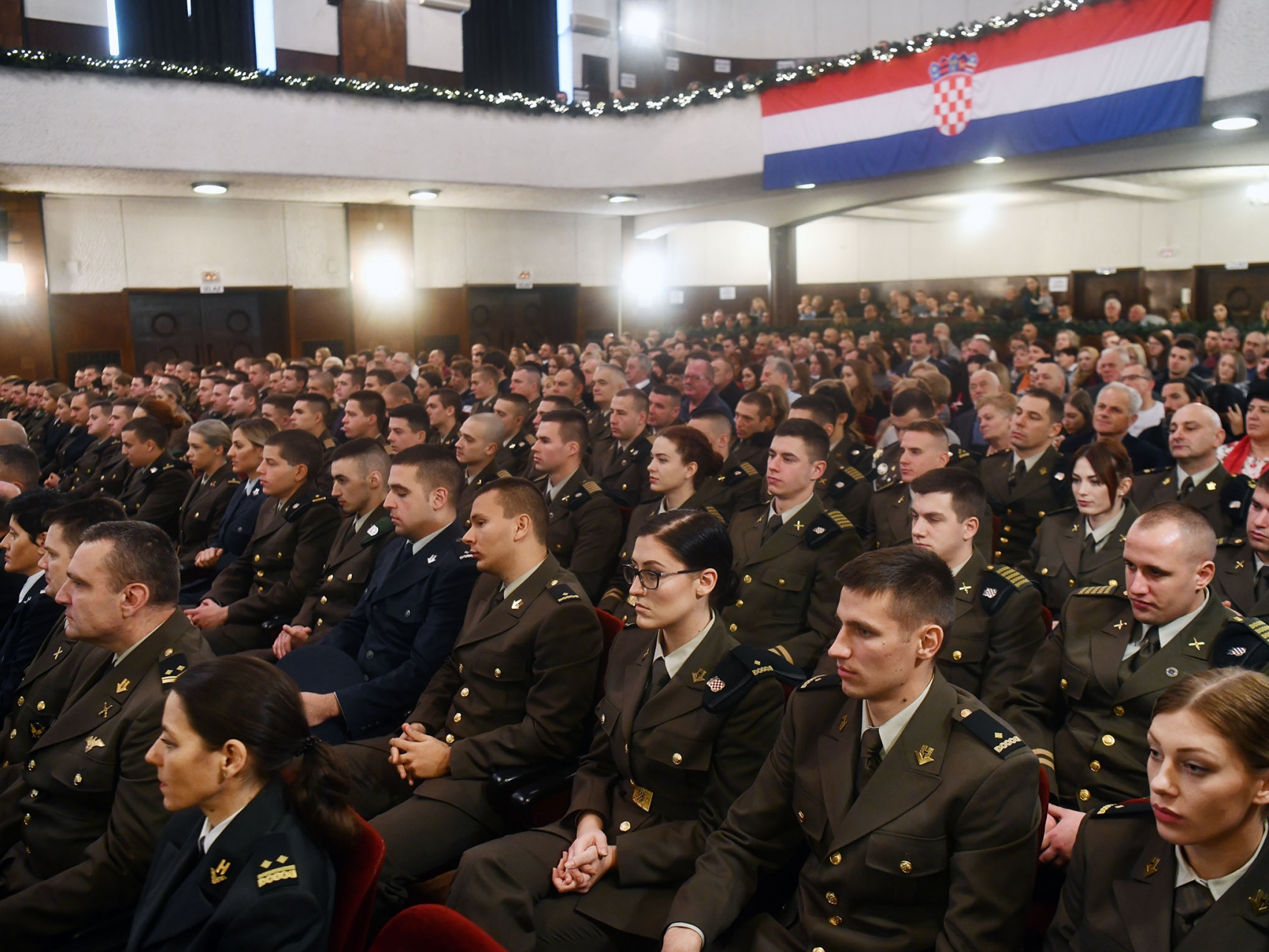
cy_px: 485
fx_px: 990
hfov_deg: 65.3
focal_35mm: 27
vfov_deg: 51.4
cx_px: 675
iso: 1600
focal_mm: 24
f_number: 3.2
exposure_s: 1/100
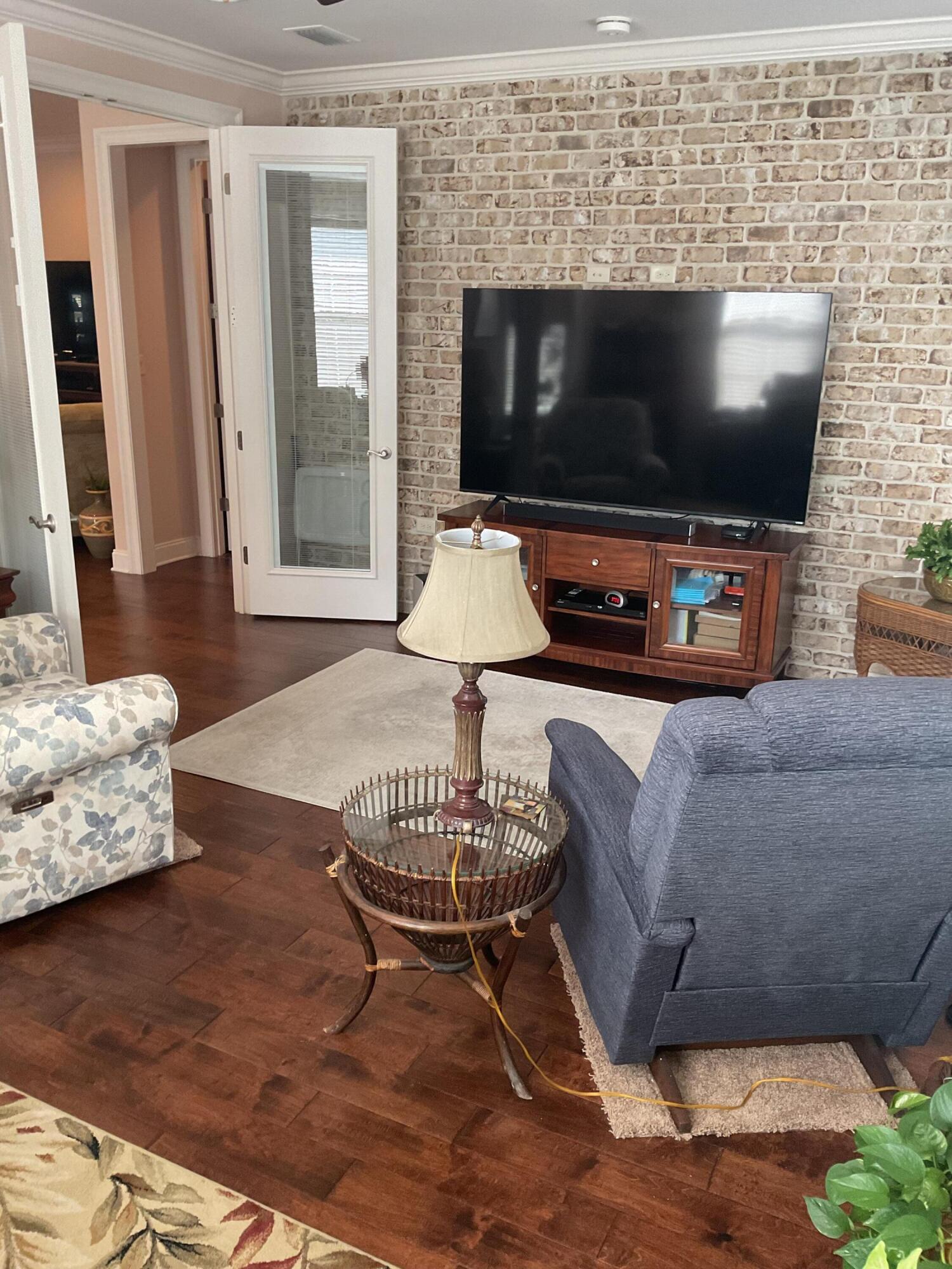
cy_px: 634
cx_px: 476
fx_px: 1063
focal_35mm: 29
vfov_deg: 61.7
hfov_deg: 48.2
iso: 125
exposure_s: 1/60
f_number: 1.8
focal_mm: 3
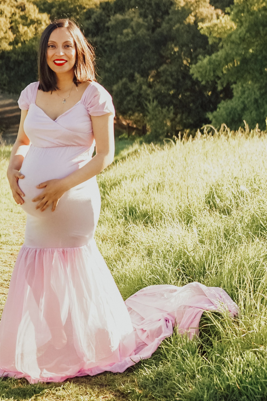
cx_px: 68
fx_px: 790
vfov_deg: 28.3
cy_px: 130
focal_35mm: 71
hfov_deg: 19.1
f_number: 2.2
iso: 2500
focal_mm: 35
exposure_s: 1/8000
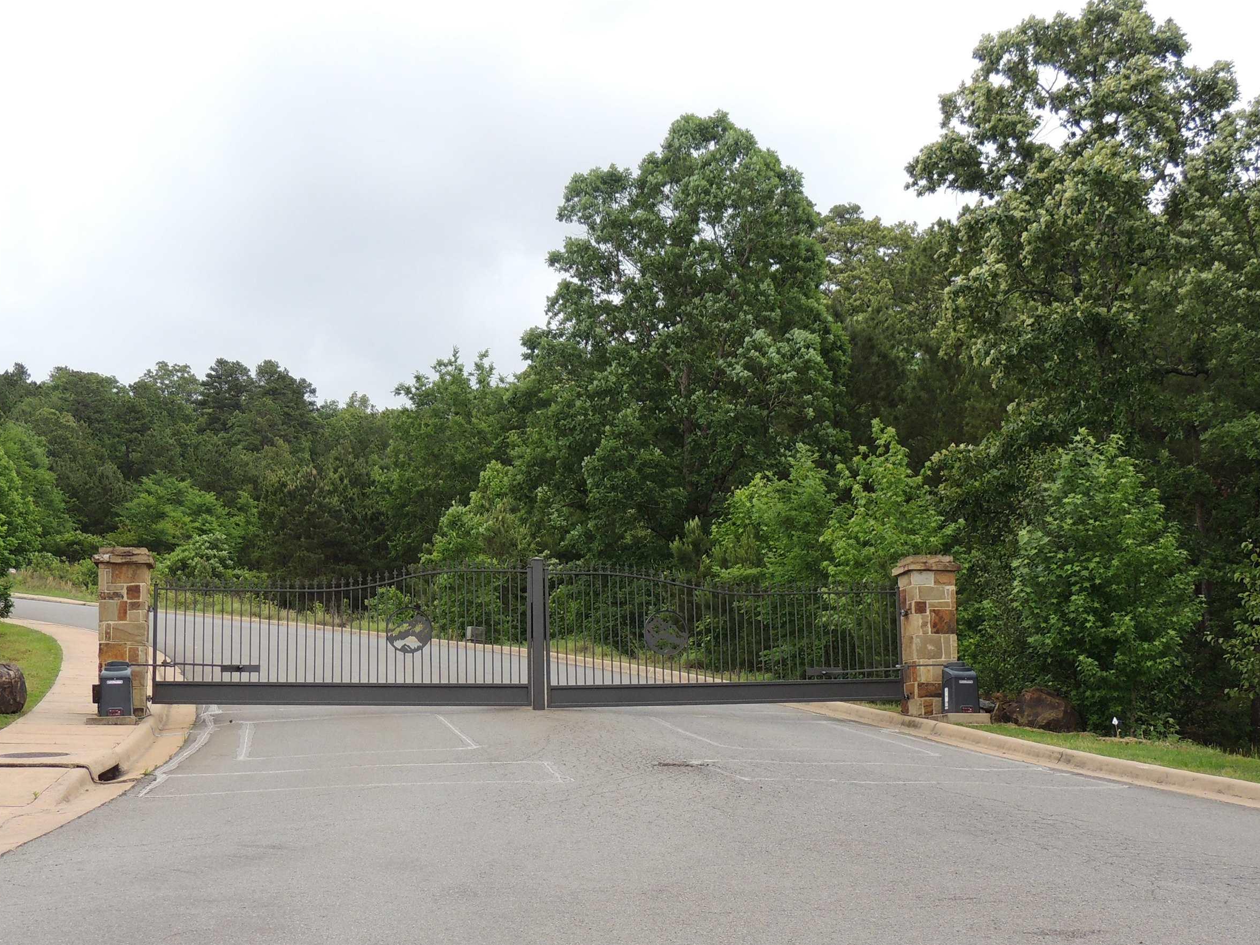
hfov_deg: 36.7
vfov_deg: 28.0
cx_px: 530
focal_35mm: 52
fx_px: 1893
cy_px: 543
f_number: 3.3
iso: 100
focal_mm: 7.1
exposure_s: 1/250
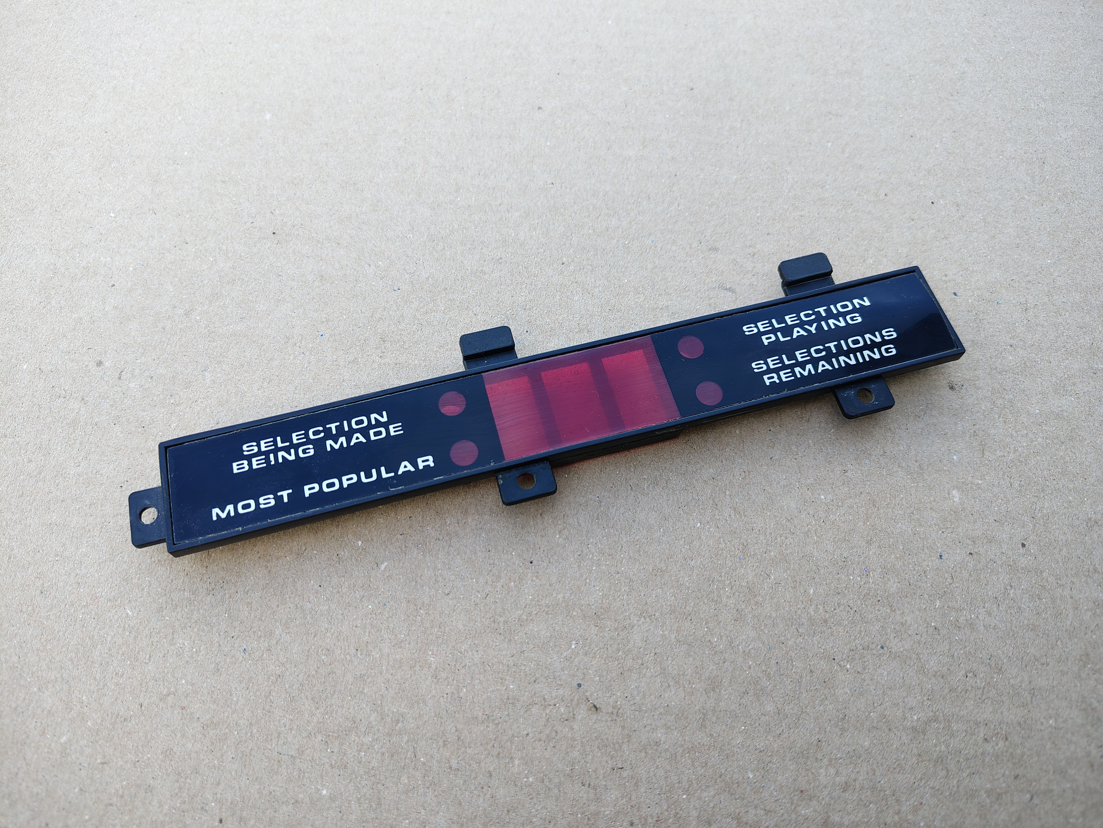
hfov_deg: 71.6
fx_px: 765
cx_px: 552
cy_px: 414
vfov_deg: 56.8
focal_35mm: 24
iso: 100
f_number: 1.8
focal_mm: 5.56
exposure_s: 1/216
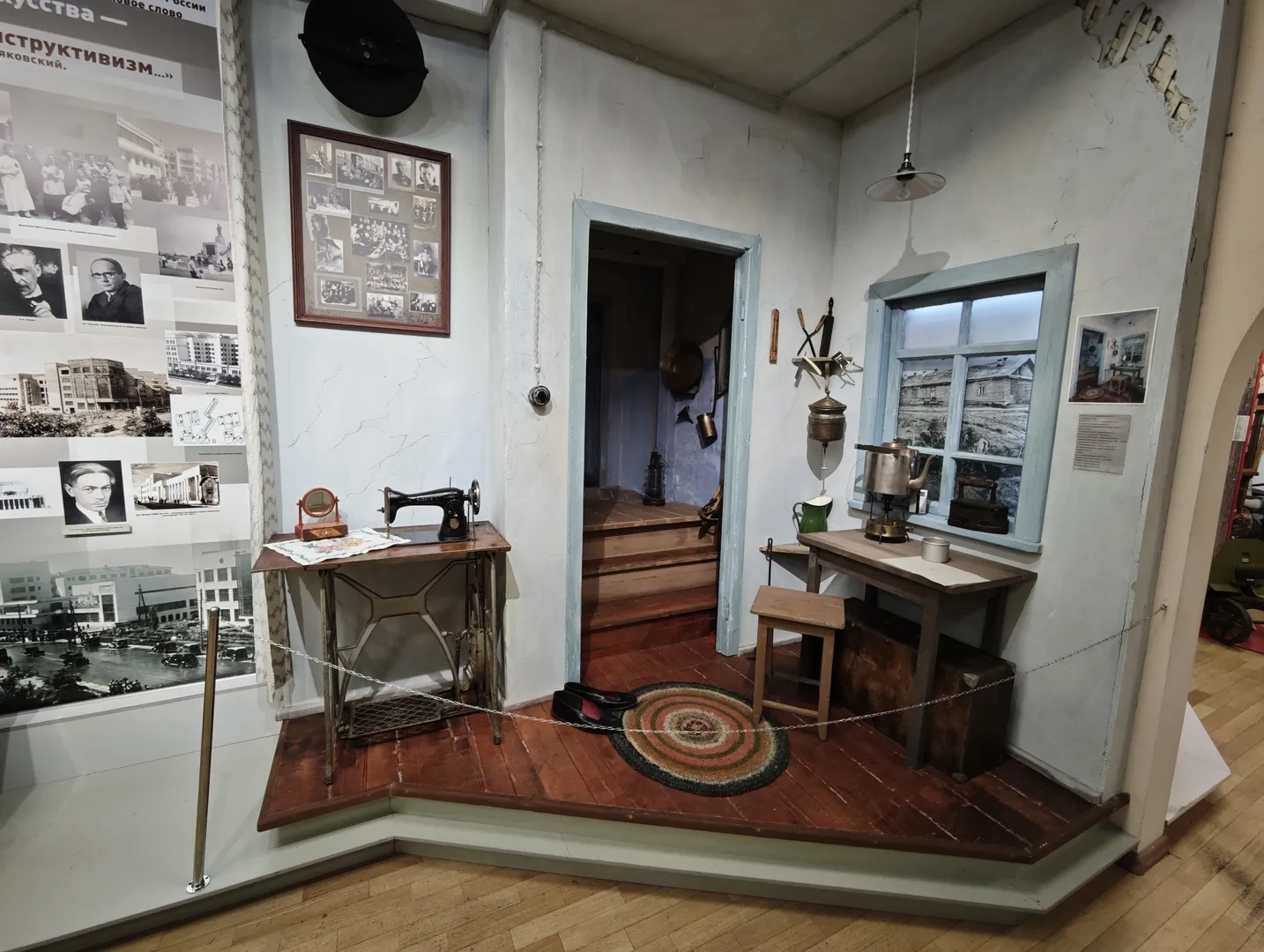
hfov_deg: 102.0
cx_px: 632
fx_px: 512
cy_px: 476
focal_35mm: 14
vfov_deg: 85.8
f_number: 2.2
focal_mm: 2.16
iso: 400
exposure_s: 1/50
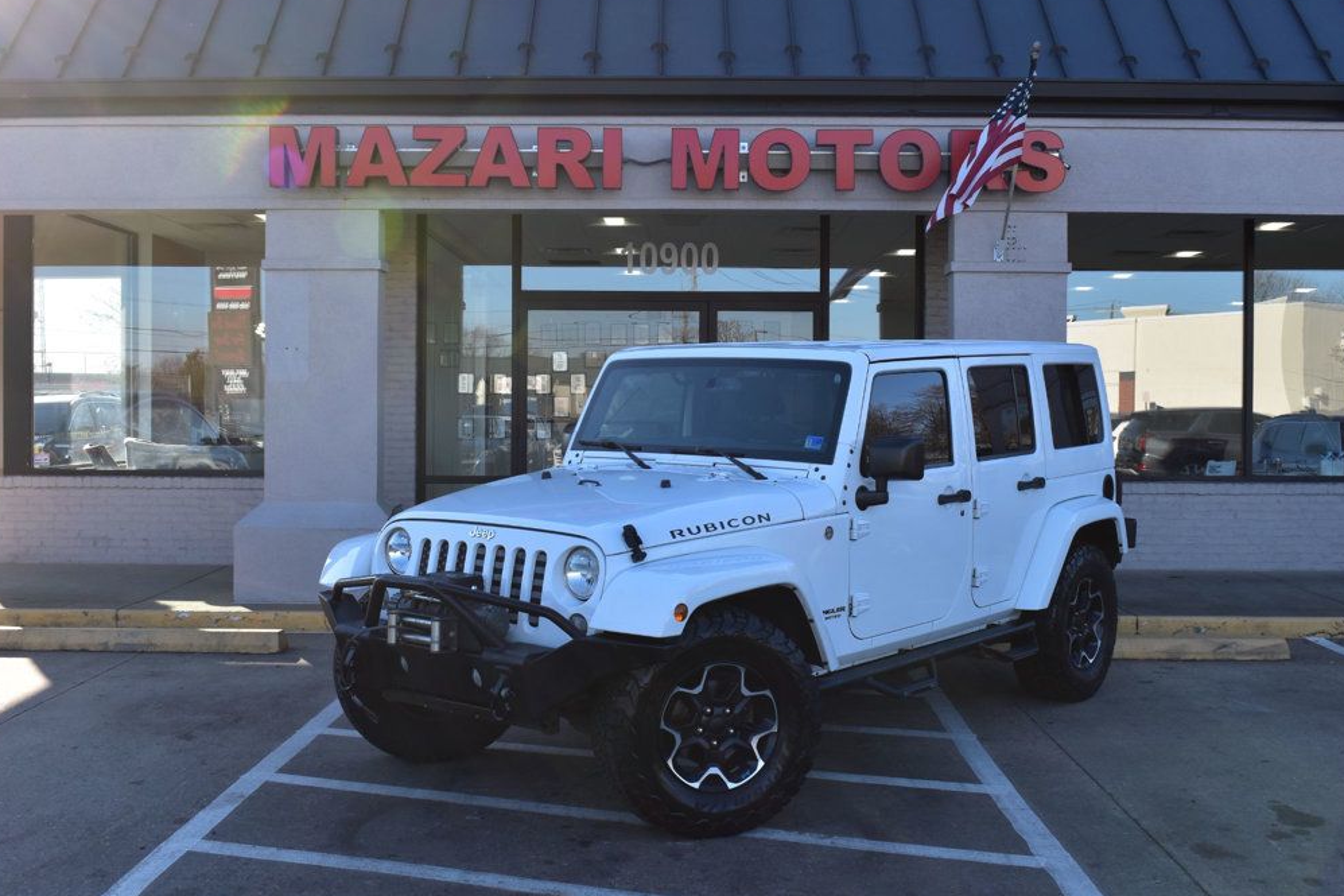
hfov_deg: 48.5
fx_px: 1493
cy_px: 439
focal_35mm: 40
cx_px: 671
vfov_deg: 33.4
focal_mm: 26
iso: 400
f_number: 10
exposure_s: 1/250
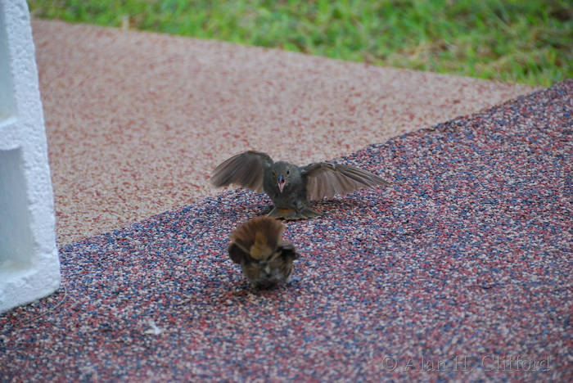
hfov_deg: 6.9
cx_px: 286
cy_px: 192
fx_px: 4779
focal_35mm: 300
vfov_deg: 4.6
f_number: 5.6
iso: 800
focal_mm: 200
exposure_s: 1/400
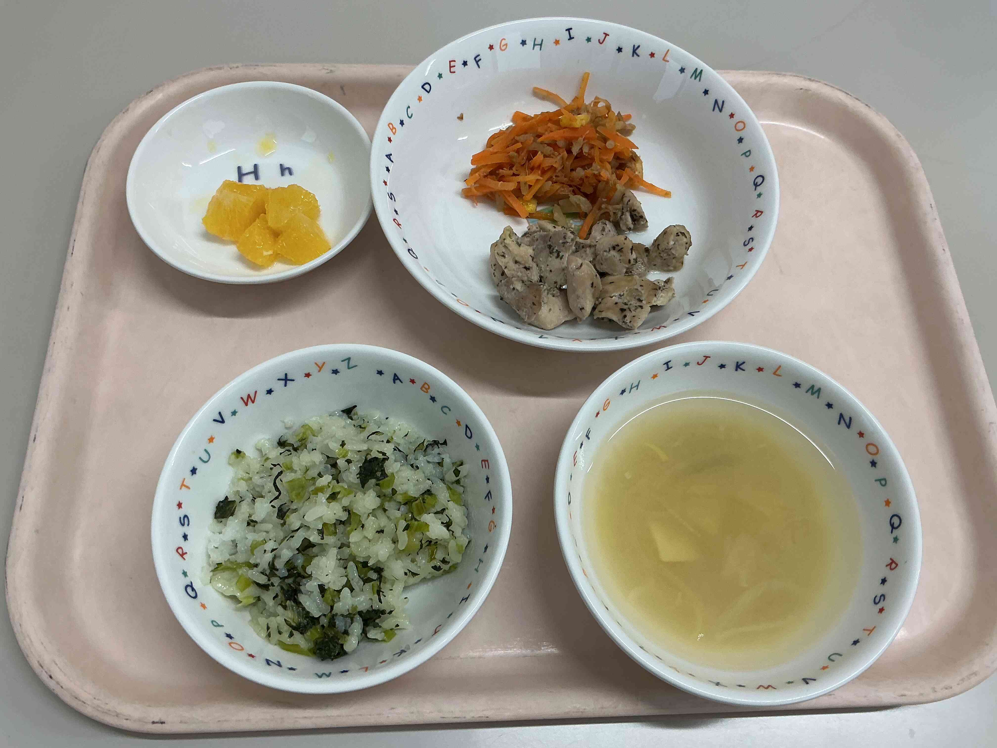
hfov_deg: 61.7
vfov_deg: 48.2
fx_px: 835
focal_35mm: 29
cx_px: 498
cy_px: 374
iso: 50
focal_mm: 3
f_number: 1.8
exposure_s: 1/120
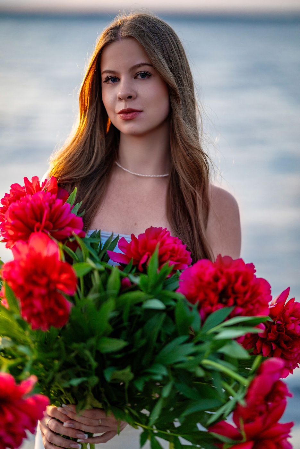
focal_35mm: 105
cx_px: 150
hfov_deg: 13.1
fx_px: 1311
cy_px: 224
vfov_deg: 19.4
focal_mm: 105
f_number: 1.4
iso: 500
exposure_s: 1/250
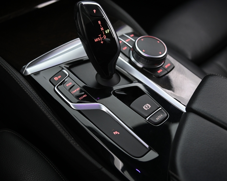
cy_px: 91
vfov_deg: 30.3
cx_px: 115
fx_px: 336
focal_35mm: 50
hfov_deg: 37.3
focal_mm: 44
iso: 2000
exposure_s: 1/15
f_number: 4
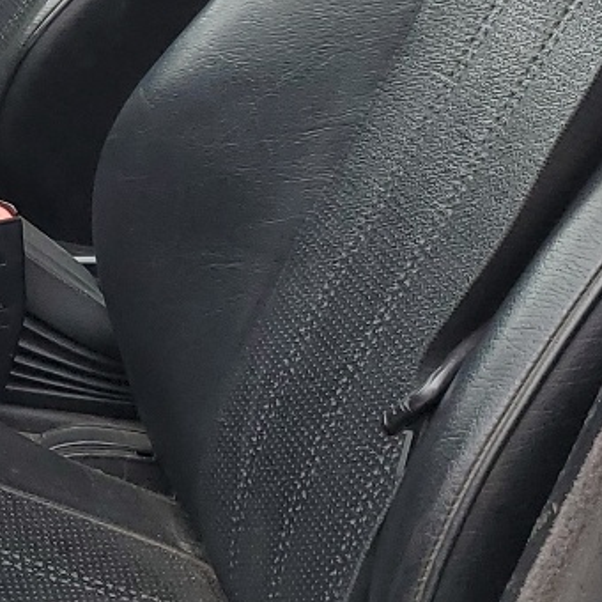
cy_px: -4
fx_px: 2125
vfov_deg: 15.8
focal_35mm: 108
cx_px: -404
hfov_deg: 14.6
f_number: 1.5
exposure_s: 1/286
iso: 50
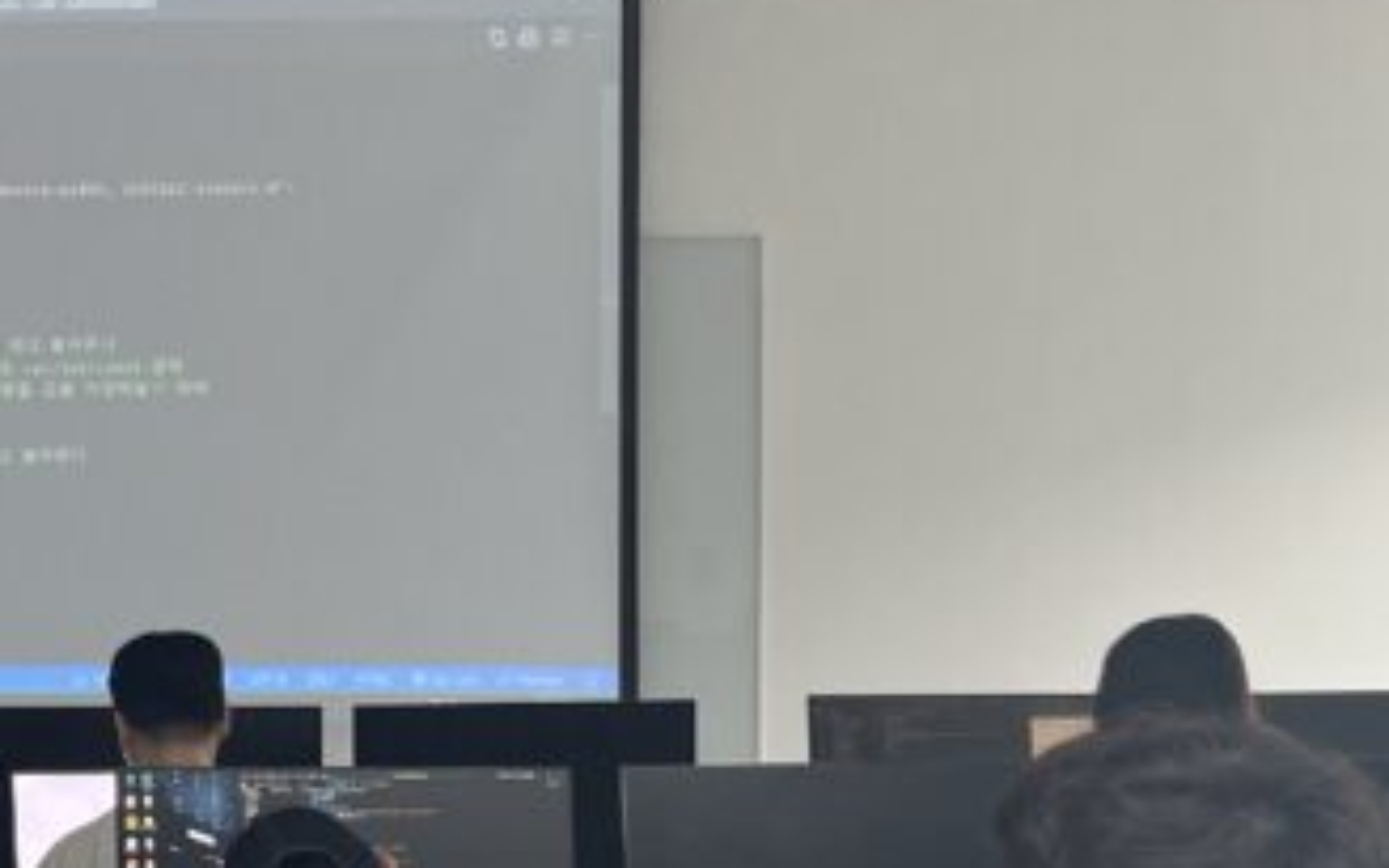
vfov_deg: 15.1
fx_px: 3256
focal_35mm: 86
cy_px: 614
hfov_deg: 21.7
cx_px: -419
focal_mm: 5.1
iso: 100
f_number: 1.6
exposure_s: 1/60
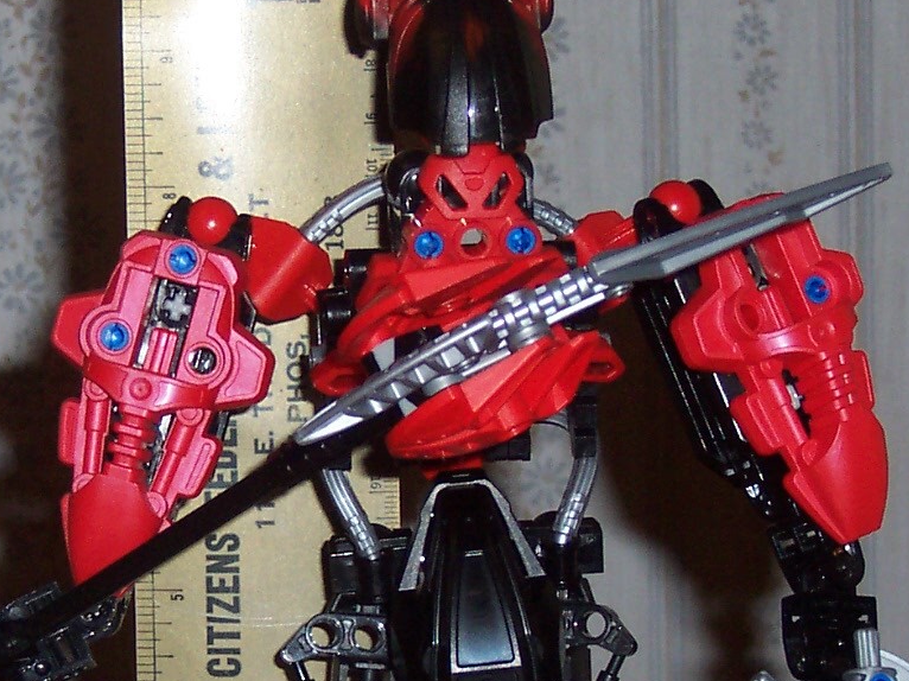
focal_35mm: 212
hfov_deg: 9.3
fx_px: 5565
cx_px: 364
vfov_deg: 7.0
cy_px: 533
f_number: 4
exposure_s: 1/90
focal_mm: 15.2
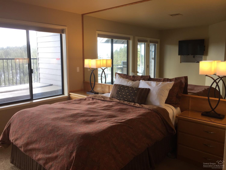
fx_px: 189
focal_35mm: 29
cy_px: 85
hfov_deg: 61.7
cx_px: 113
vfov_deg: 48.2
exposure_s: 1/120
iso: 50
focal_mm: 4.15
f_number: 2.2
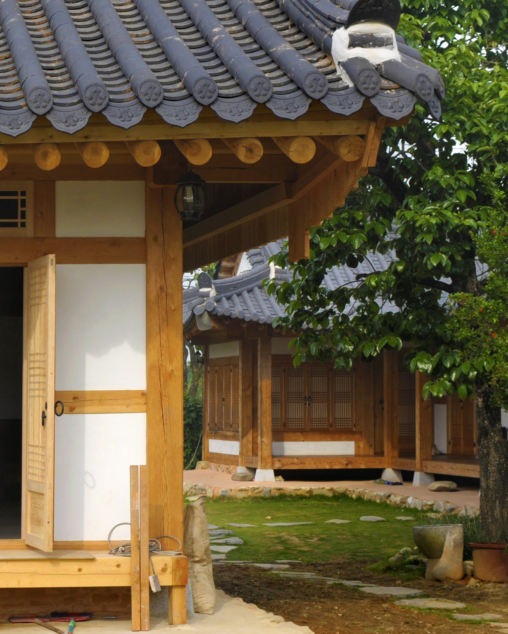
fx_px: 1672
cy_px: 249
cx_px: -122
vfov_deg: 21.5
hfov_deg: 16.5
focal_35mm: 89
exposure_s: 1/400
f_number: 7.1
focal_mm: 28
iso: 200
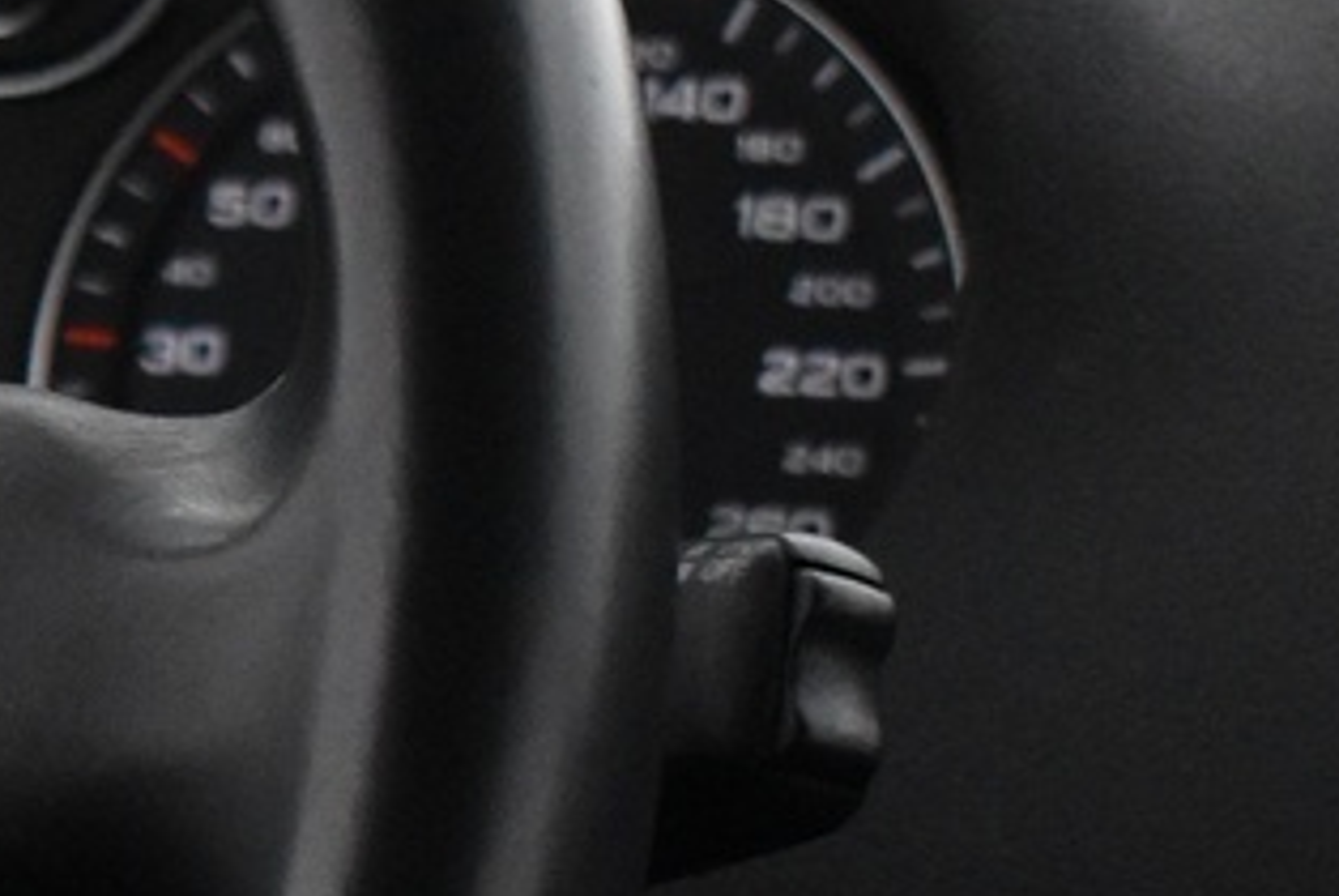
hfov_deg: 8.2
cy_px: 691
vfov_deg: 5.7
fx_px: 8919
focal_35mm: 240
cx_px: -1252
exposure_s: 1/80
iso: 3200
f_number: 4.2
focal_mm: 31
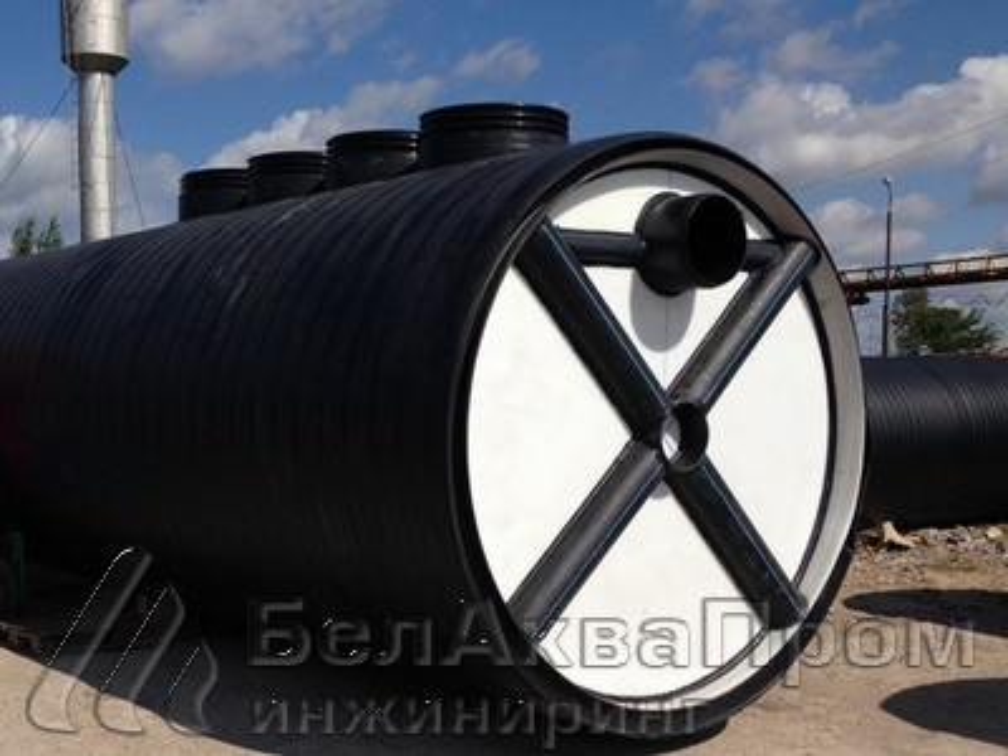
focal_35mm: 33
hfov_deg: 55.4
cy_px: 378
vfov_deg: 42.9
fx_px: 961
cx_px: 504
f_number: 2.4
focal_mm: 4.12
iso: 50
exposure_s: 1/3195
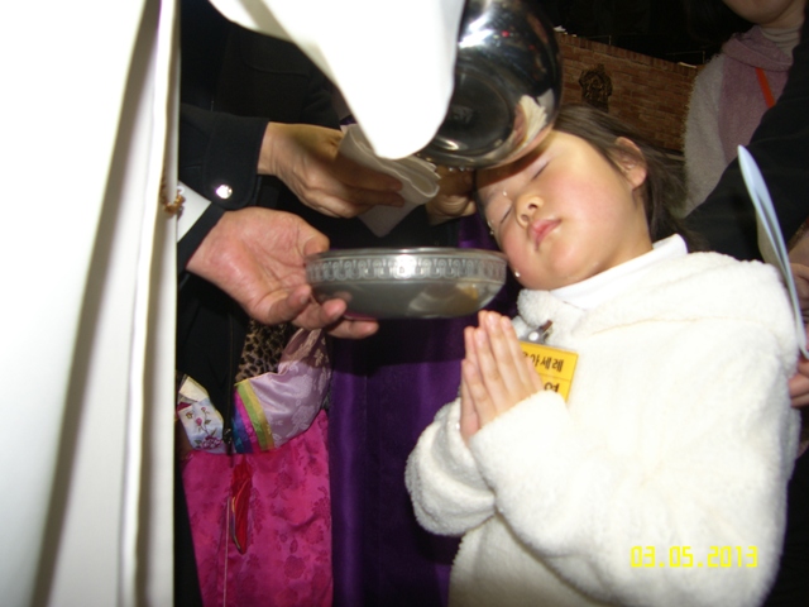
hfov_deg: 63.4
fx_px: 654
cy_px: 304
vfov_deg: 49.7
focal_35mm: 28
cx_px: 404
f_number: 2.2
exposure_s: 1/30
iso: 50
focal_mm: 7.4
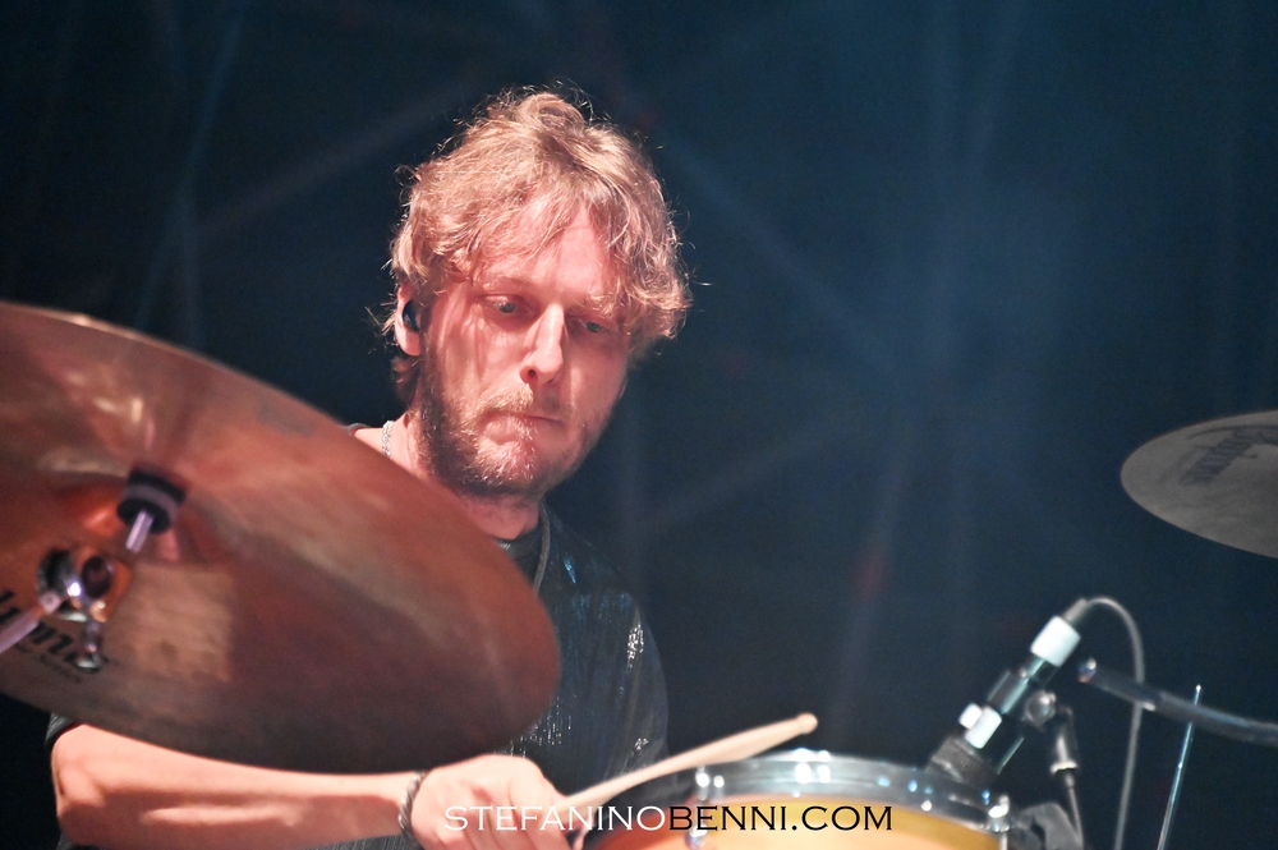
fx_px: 10641
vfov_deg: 4.6
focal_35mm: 300
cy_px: 425
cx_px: 639
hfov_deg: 6.9
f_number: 5.6
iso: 10000
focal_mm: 300
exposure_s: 1/320
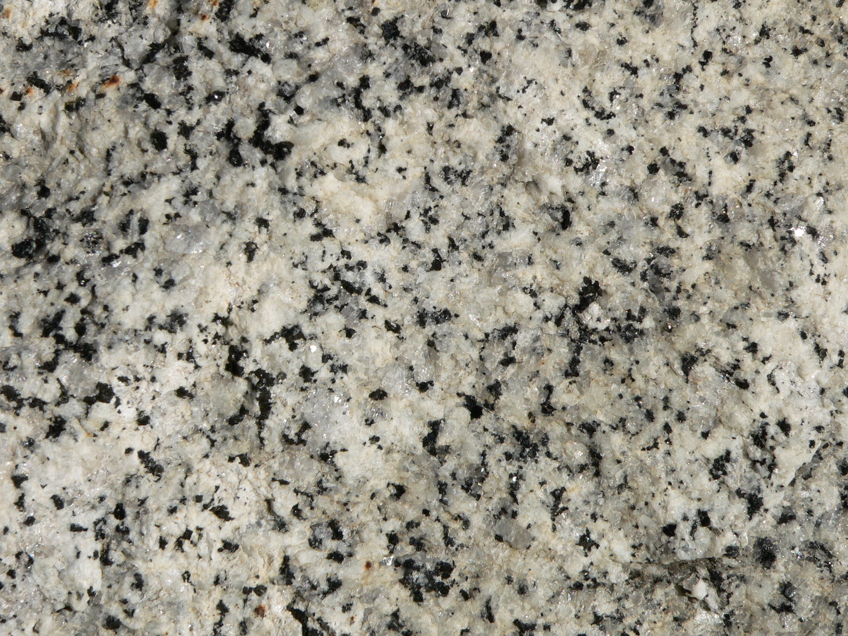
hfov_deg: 26.0
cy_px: 318
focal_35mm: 75
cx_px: 424
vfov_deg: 19.6
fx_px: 1837
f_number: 8
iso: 100
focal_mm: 12.4
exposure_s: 1/1000
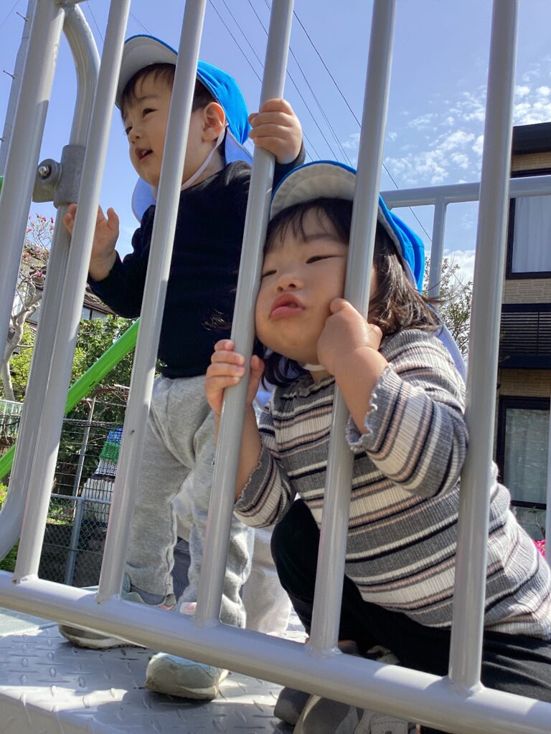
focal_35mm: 31
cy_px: 367
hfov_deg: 45.4
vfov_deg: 58.4
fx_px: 658
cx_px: 276
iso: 25
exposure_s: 1/679
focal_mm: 3.3
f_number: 2.4
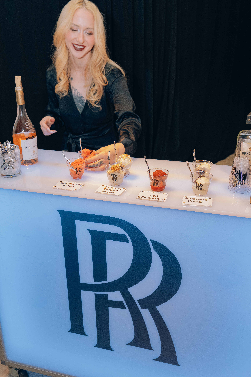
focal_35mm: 37
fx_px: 387
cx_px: 126
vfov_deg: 51.9
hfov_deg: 35.9
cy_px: 188
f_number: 5.6
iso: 1250
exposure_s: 1/125
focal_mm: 37
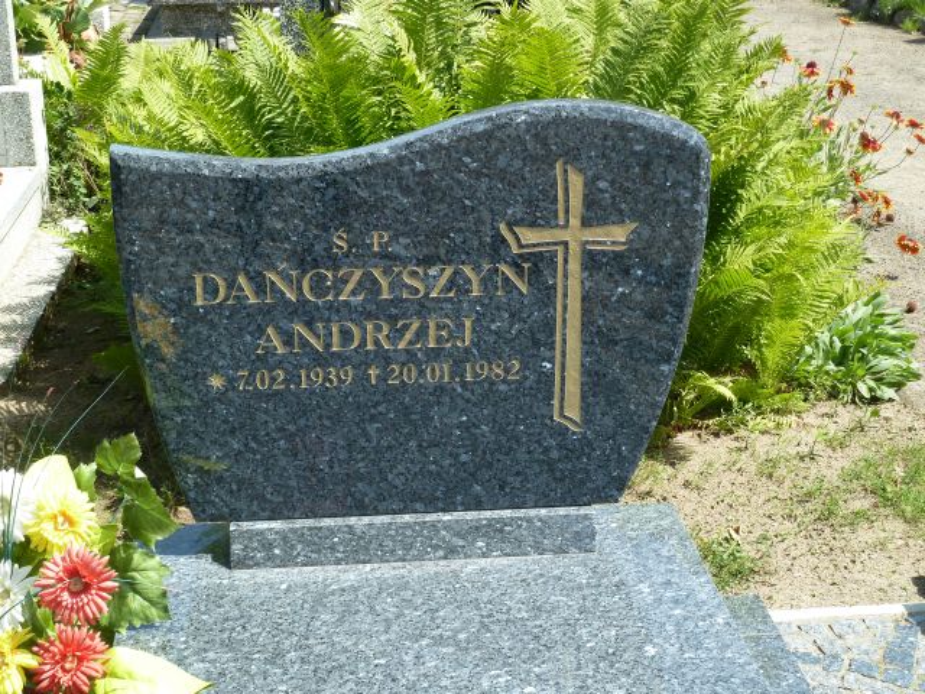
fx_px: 1683
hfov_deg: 30.7
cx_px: 462
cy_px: 347
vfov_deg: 23.3
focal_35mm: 63
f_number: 4
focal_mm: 10.3
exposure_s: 1/200
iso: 80
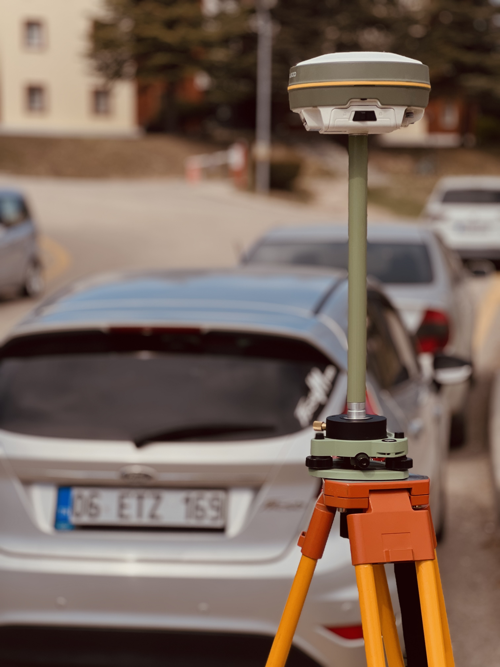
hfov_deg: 19.1
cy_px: 334
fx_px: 1483
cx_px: 250
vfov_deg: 25.3
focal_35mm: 77
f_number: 2.8
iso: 32
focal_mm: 9
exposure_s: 1/536
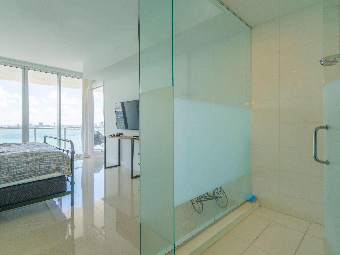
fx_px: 177
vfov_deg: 71.6
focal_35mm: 18
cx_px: 154
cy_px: 126
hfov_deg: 87.5
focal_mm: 16
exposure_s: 1/20
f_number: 11
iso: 100
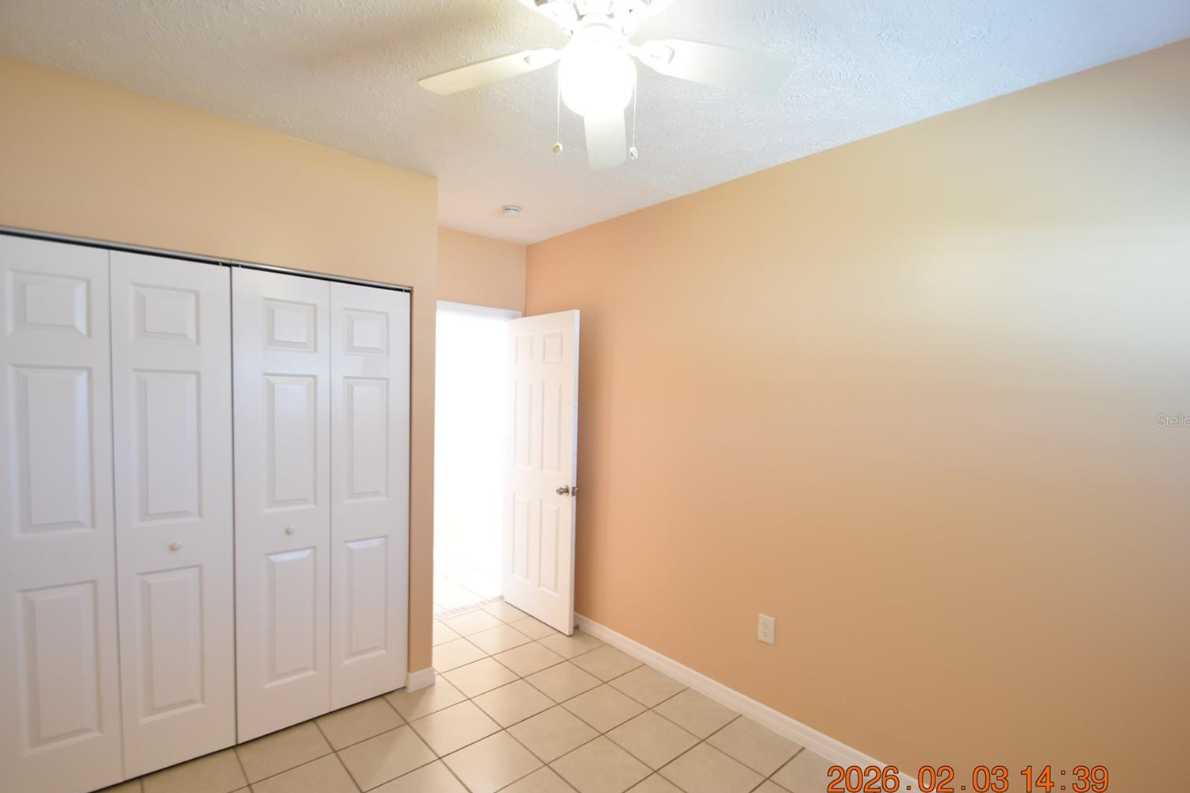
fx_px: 529
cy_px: 420
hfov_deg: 96.7
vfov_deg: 73.7
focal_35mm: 16
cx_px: 593
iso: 800
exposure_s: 1/20
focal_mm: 10
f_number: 3.5
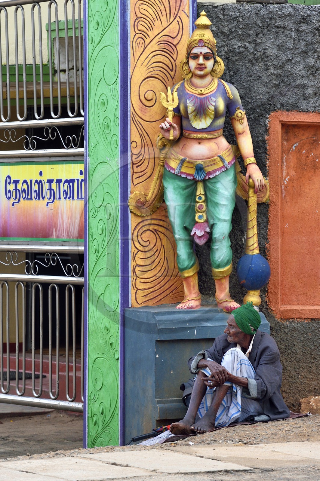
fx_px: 2137
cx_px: 160
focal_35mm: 160
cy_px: 240
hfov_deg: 8.6
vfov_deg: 12.8
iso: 800
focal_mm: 160
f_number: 10
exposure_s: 1/400
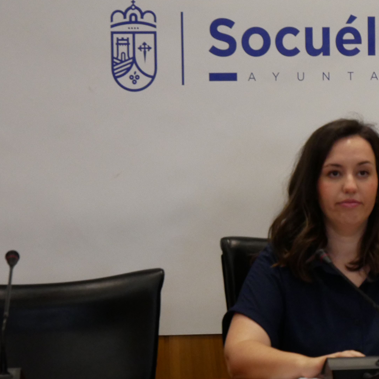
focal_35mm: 177
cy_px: 200
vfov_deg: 9.9
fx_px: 2193
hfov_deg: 9.8
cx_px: 355
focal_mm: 47
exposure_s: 1/100
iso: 2000
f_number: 5.6
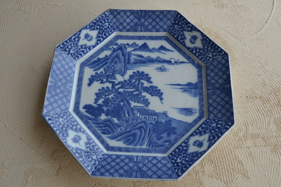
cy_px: 94
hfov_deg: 53.2
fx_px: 281
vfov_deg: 36.8
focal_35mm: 36
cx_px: 140
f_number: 5.6
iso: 125
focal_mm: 24
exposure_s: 1/125
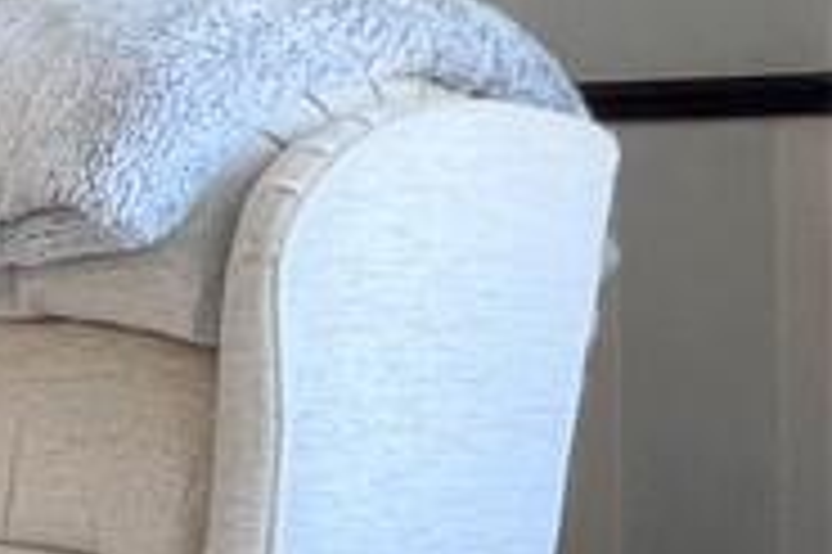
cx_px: -1322
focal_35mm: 75
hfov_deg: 13.8
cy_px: 203
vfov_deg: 18.1
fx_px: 1732
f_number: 1.8
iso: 160
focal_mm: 1.57
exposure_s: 1/100
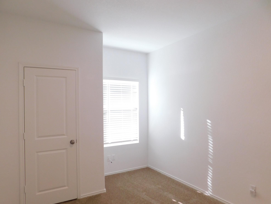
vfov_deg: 56.8
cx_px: 136
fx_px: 188
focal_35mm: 24
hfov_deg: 71.6
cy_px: 104
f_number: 3
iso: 160
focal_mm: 4
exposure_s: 1/30
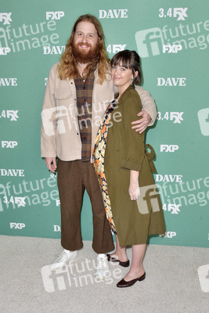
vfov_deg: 58.7
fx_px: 278
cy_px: 156
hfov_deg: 41.1
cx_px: 104
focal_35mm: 32
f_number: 7.1
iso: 400
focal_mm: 32
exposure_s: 1/250
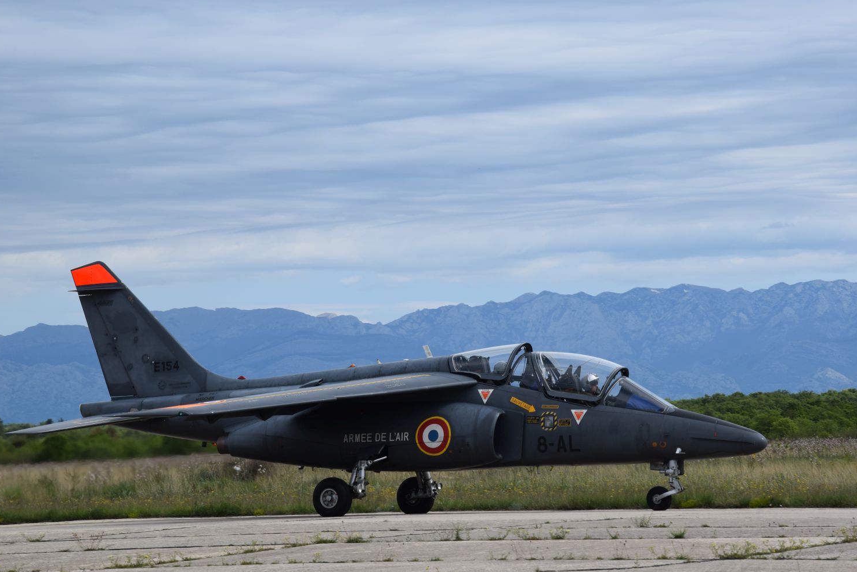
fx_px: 3095
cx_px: 449
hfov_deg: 15.8
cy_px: 291
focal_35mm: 130
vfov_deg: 10.6
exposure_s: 1/400
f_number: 10
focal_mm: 80
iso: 200
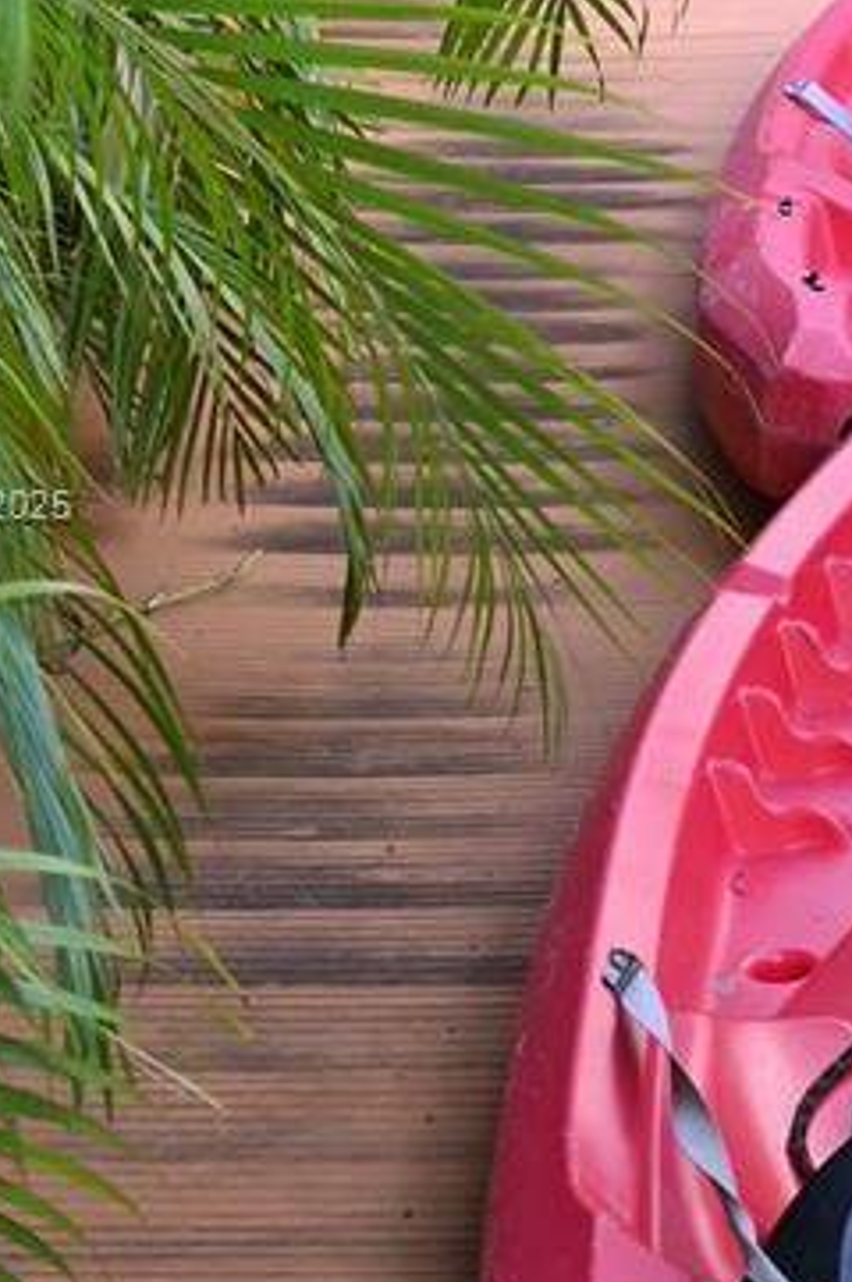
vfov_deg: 17.8
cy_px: 508
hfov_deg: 11.8
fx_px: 4078
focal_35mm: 115
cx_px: 918
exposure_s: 1/200
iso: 400
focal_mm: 23
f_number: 4.2
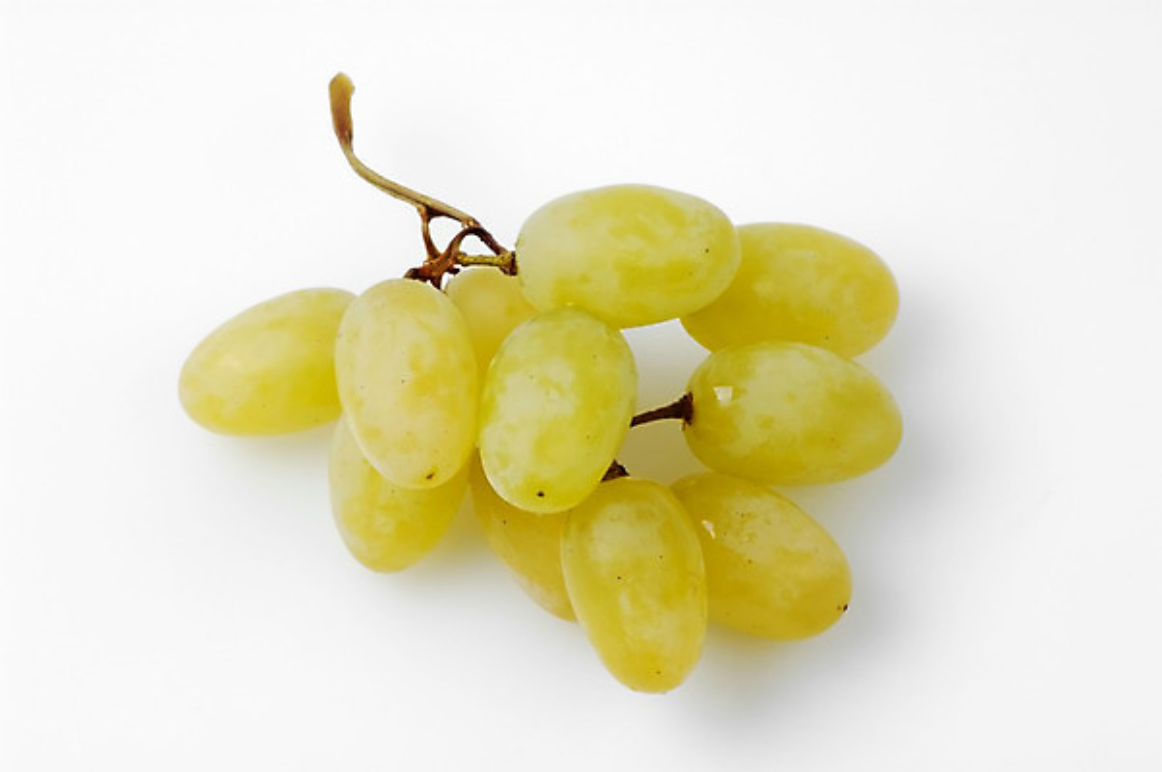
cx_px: 581
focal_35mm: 158
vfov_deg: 8.7
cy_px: 386
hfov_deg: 13.1
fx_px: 5078
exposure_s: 1/500
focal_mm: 105
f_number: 22
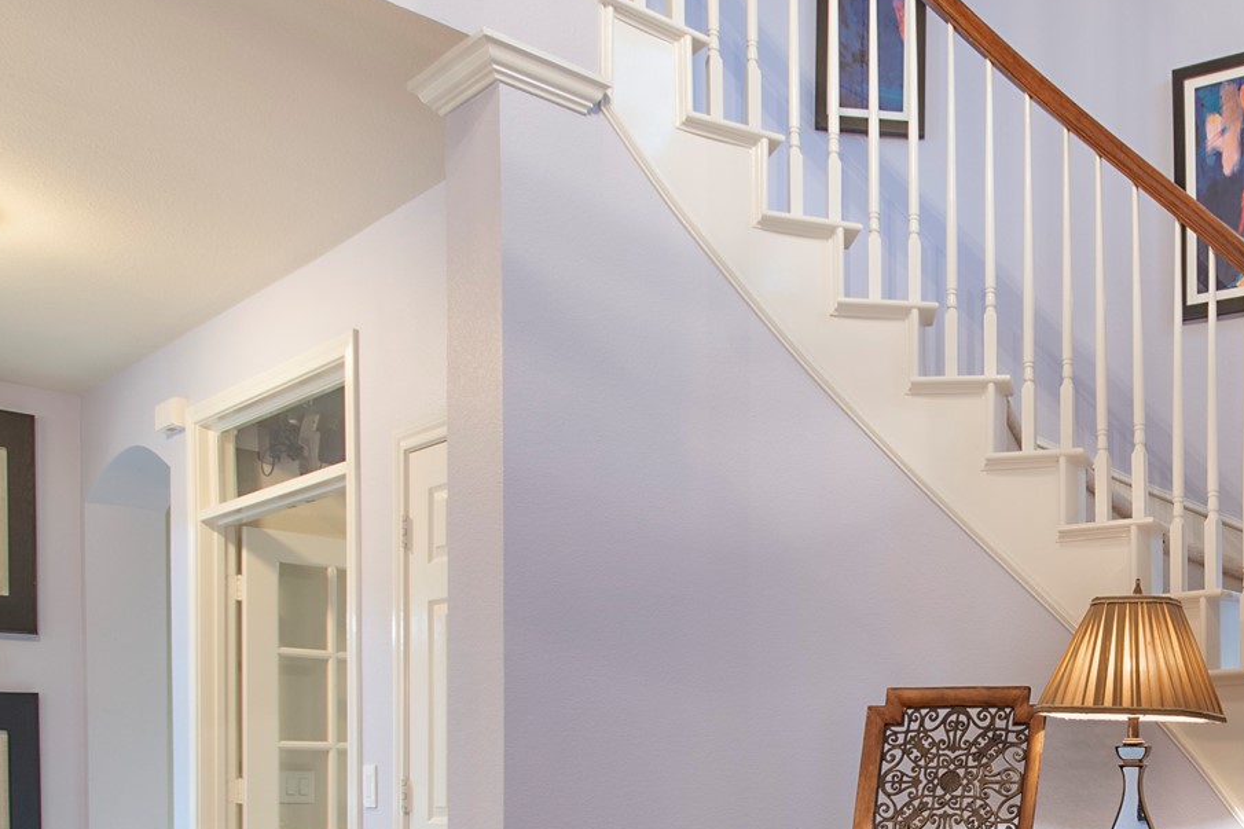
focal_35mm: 36
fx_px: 1244
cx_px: 1031
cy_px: 755
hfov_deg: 49.4
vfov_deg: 34.7
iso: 100
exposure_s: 4
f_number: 11
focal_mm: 10
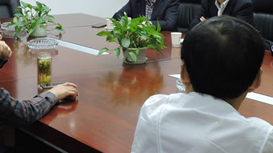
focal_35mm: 86
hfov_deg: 24.6
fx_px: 623
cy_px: 46
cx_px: 175
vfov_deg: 14.0
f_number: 3.2
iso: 400
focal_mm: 5.9
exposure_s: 1/20
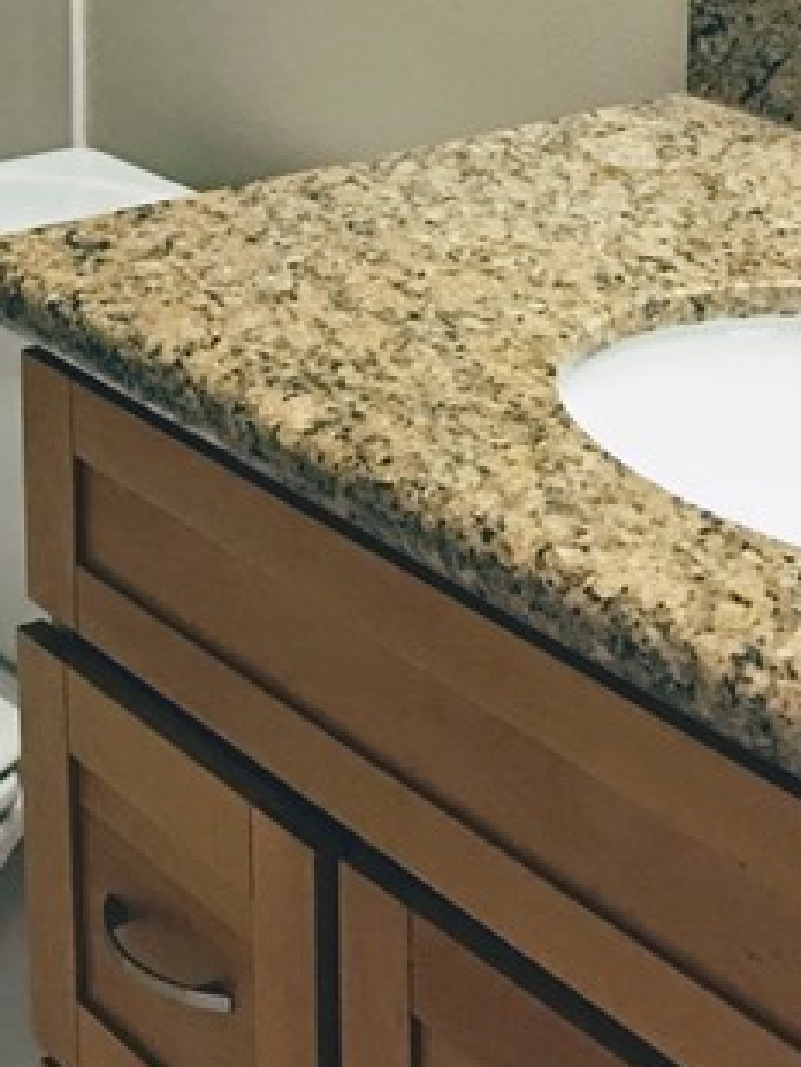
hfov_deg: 15.1
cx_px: -62
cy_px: -21
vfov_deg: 19.8
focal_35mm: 96
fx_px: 2960
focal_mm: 4.15
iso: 100
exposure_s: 1/15
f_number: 2.2
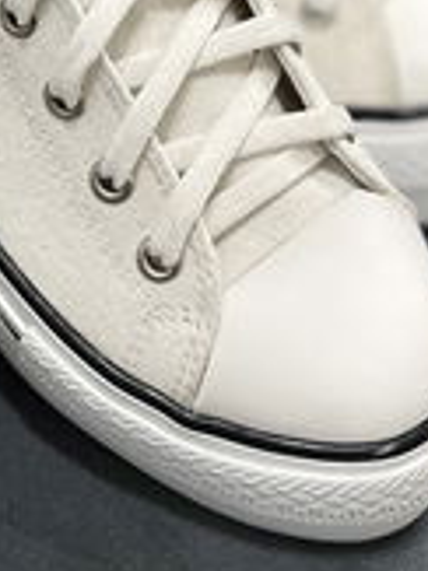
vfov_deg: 21.6
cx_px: 109
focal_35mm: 85
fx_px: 1403
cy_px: -82
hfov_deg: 17.3
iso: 320
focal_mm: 5.1
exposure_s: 1/50
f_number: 1.6
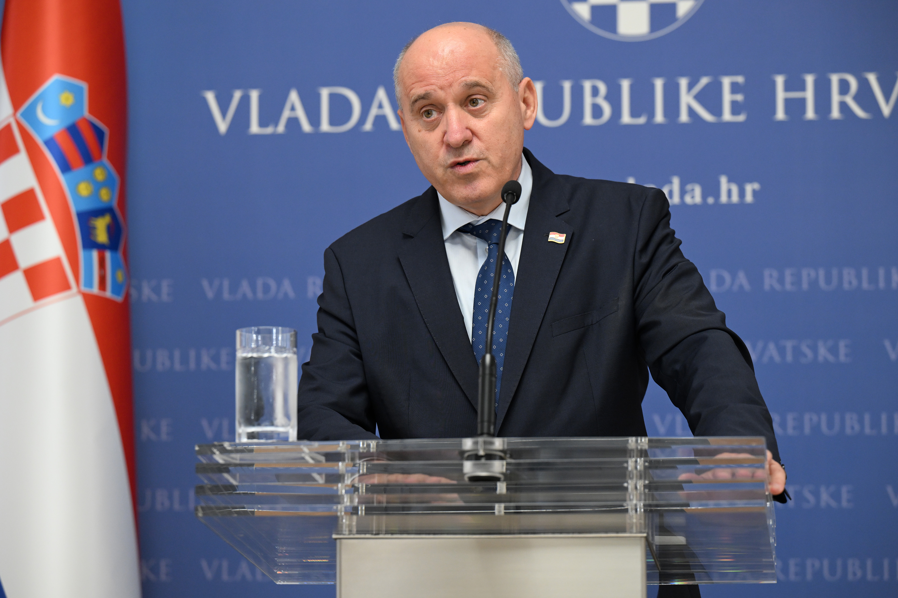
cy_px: 299
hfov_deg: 20.2
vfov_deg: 13.6
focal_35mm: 101
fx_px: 2519
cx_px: 449
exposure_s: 1/250
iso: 1800
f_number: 4
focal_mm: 101
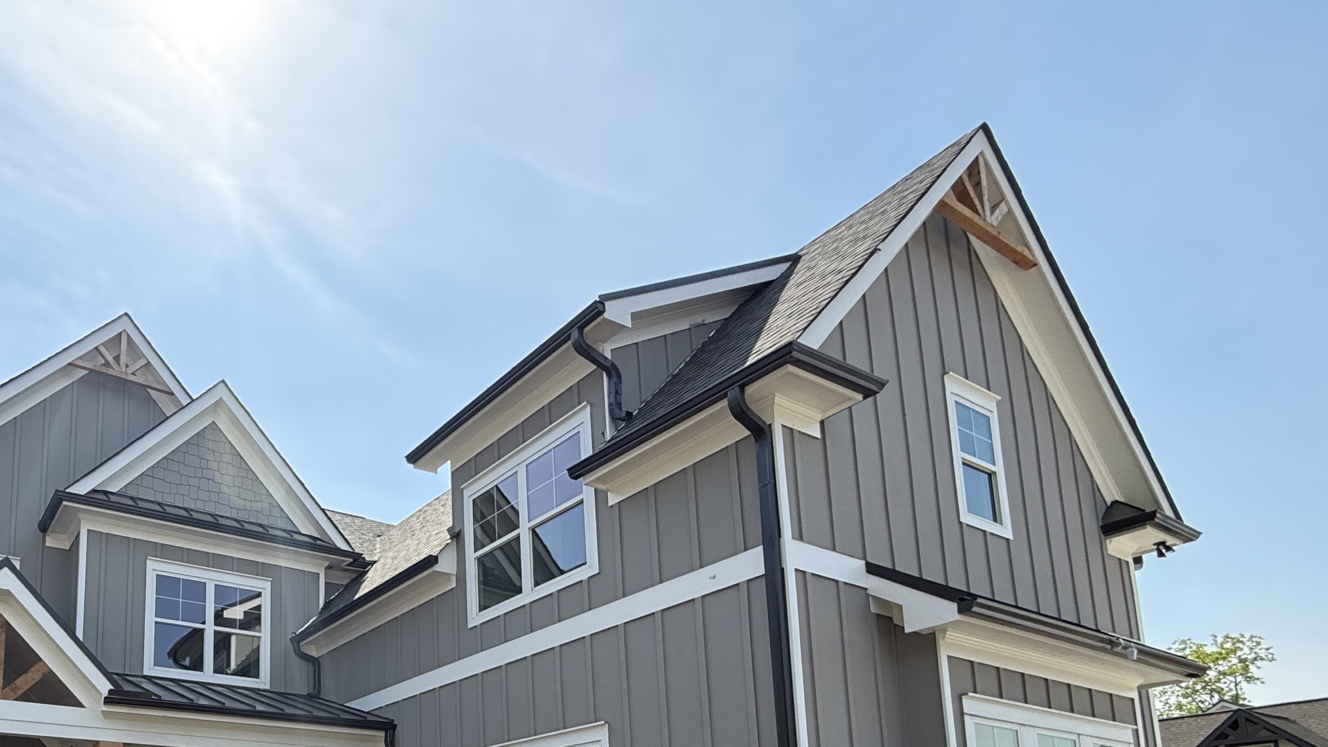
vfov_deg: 41.0
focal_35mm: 24
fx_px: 845
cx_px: 301
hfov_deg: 70.1
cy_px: 763
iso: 64
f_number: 2.2
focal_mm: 2.22
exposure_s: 1/1068
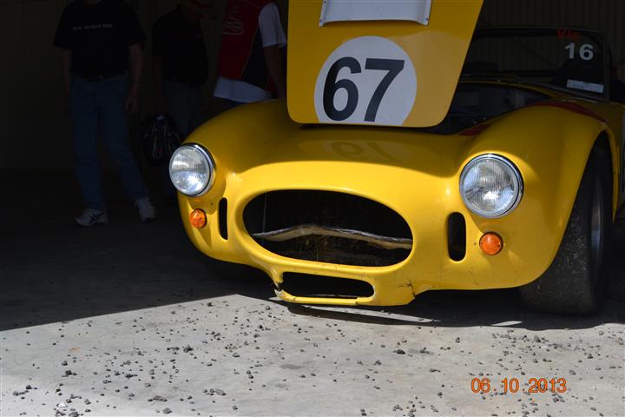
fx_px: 833
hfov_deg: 41.1
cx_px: 312
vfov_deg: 28.1
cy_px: 208
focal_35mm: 48
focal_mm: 32
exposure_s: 1/250
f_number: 8
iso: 100
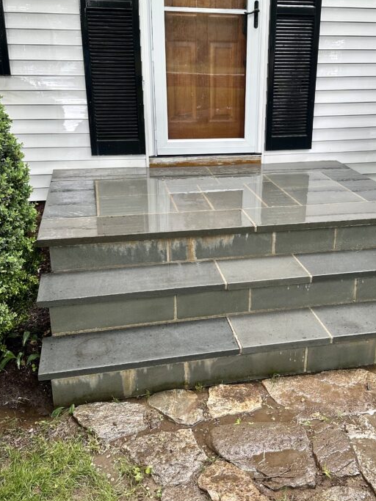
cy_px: 227
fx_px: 522
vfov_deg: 51.3
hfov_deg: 39.4
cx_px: 232
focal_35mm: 36
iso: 64
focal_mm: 6.86
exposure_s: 1/201
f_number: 1.78
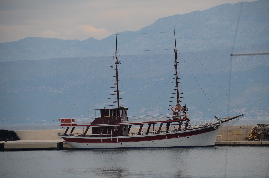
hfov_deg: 9.8
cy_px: 89
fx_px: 1566
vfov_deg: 6.5
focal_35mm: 210
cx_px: 134
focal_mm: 140
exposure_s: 1/640
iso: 200
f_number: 6.3
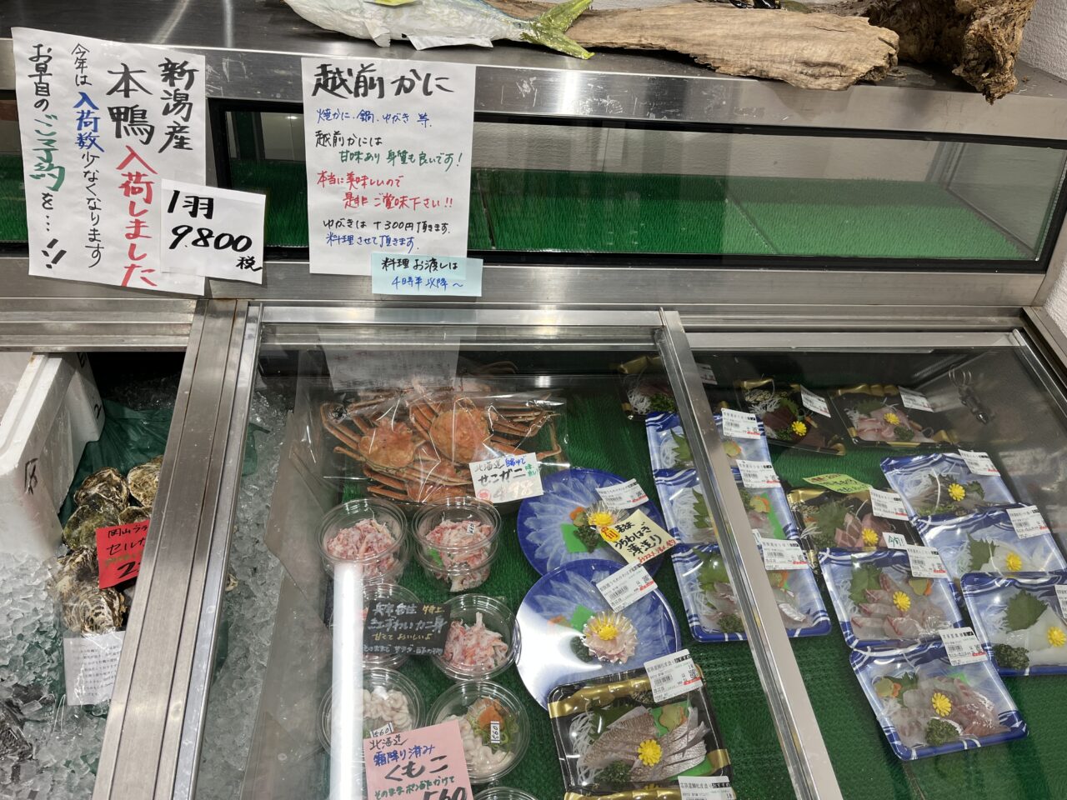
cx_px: 534
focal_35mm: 26
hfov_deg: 67.3
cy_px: 400
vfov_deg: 53.1
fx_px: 801
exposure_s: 1/121
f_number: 1.6
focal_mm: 5.1
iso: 50
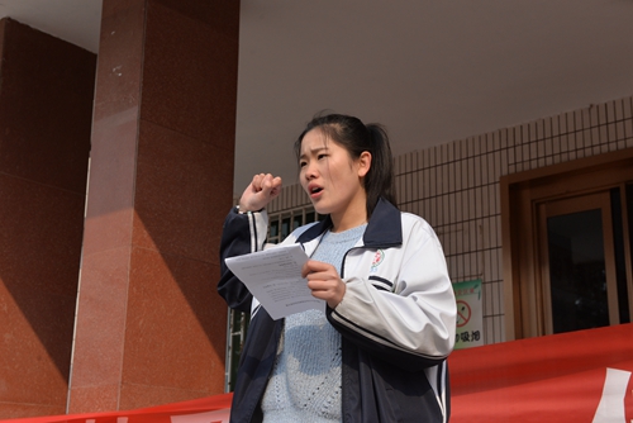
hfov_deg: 35.6
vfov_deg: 24.2
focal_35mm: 56
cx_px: 316
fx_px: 985
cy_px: 212
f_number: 9
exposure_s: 1/1250
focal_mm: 56
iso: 800
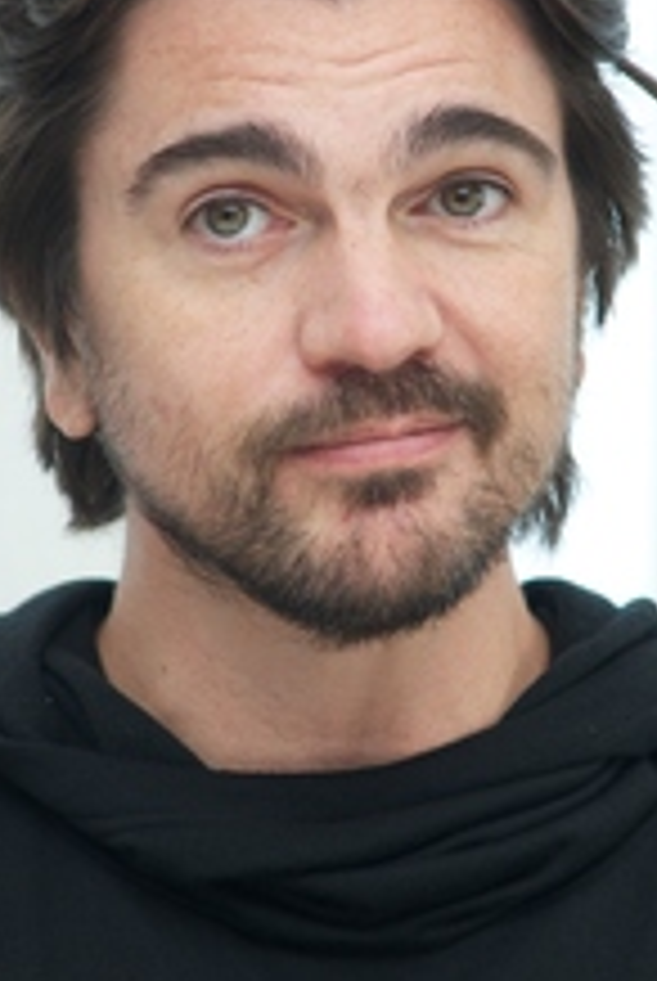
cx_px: 367
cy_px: 495
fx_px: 10014
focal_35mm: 367
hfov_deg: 3.8
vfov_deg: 5.6
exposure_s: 1/60
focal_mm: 200
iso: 500
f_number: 5.6
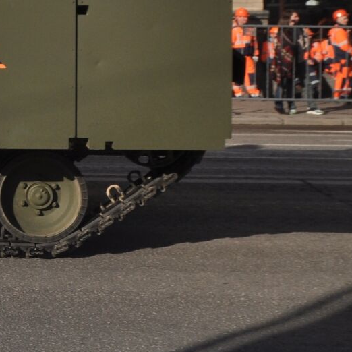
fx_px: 1150
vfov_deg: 17.2
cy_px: 59
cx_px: -332
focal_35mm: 100
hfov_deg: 14.6
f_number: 8
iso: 200
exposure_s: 1/640
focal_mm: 20
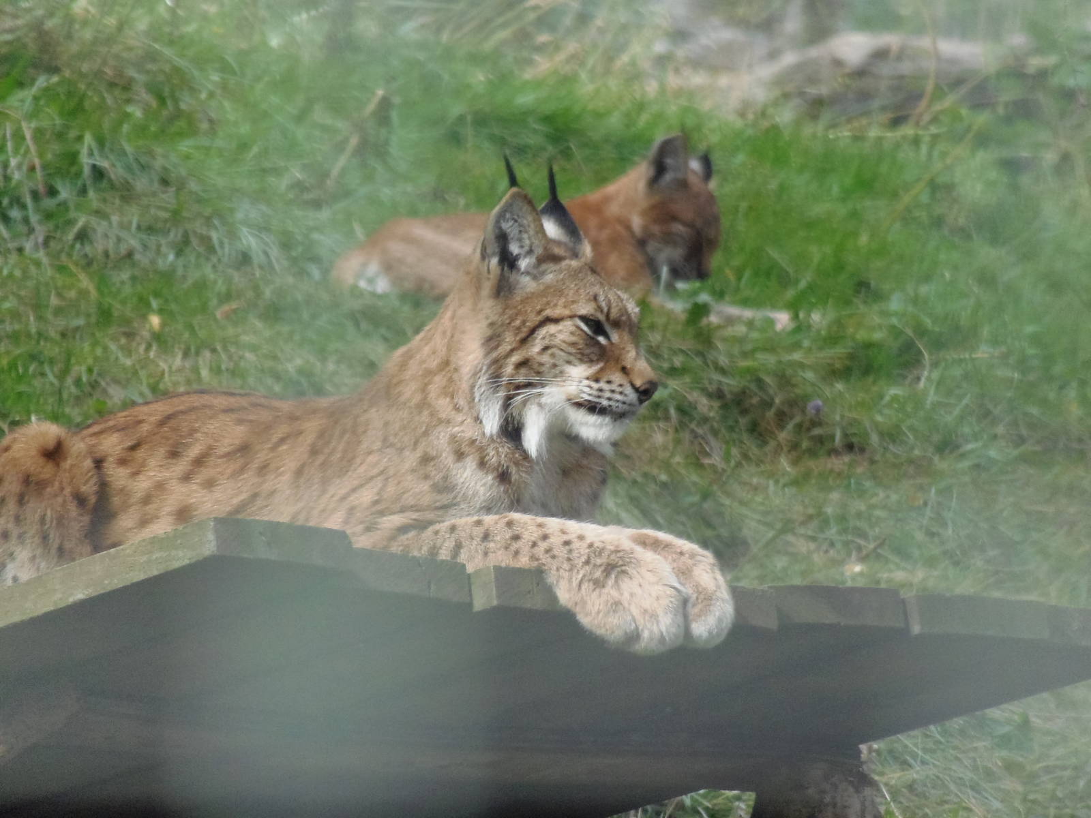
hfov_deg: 2.3
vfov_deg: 1.7
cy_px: 409
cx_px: 546
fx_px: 27231
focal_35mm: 864
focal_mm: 154.8
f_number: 5.7
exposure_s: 1/320
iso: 400
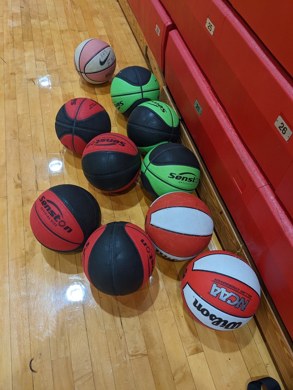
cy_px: 195
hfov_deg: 51.4
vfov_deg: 65.3
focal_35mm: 27
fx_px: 305
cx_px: 146
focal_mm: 4.38
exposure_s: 1/56.4
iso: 60
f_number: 1.73
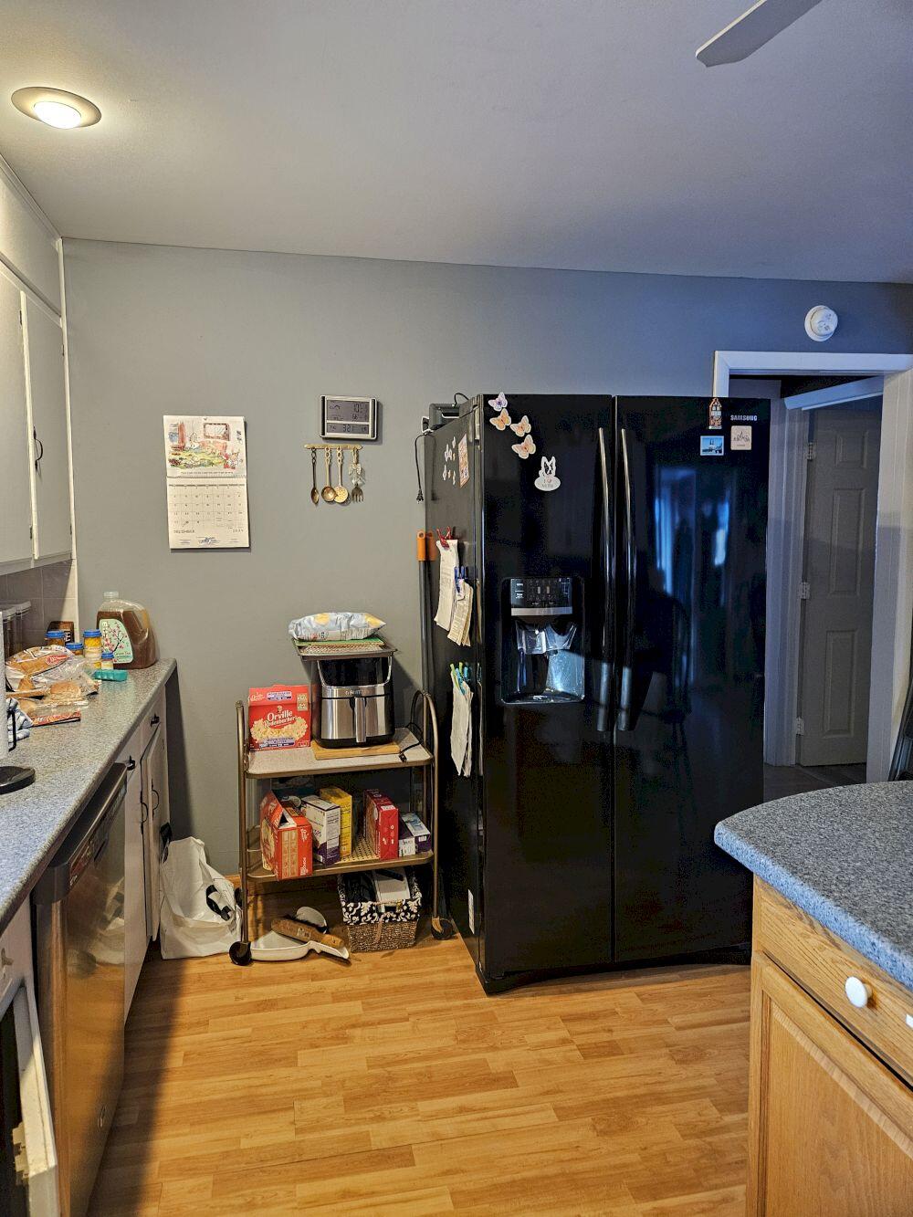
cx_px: 456
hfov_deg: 58.9
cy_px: 608
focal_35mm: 23
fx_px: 809
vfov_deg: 73.9
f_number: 1.8
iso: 640
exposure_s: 1/60
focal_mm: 5.4
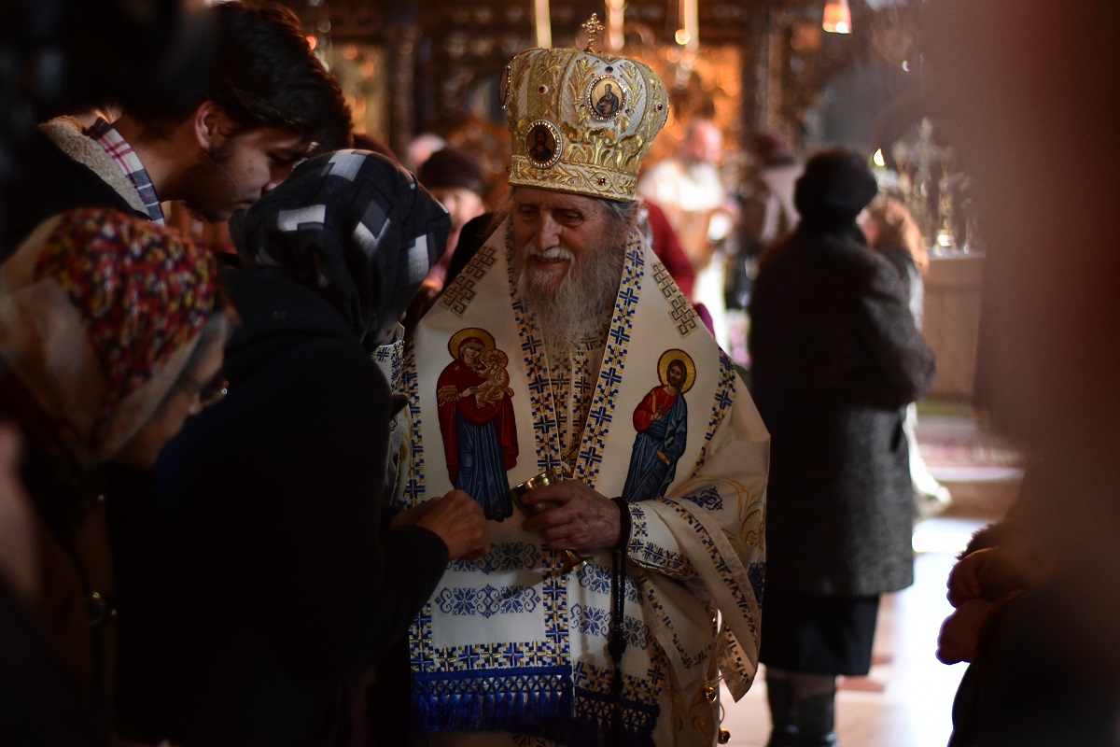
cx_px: 560
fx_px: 2333
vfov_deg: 18.2
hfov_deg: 27.0
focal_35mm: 75
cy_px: 374
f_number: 1.8
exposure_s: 1/100
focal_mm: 50
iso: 2000
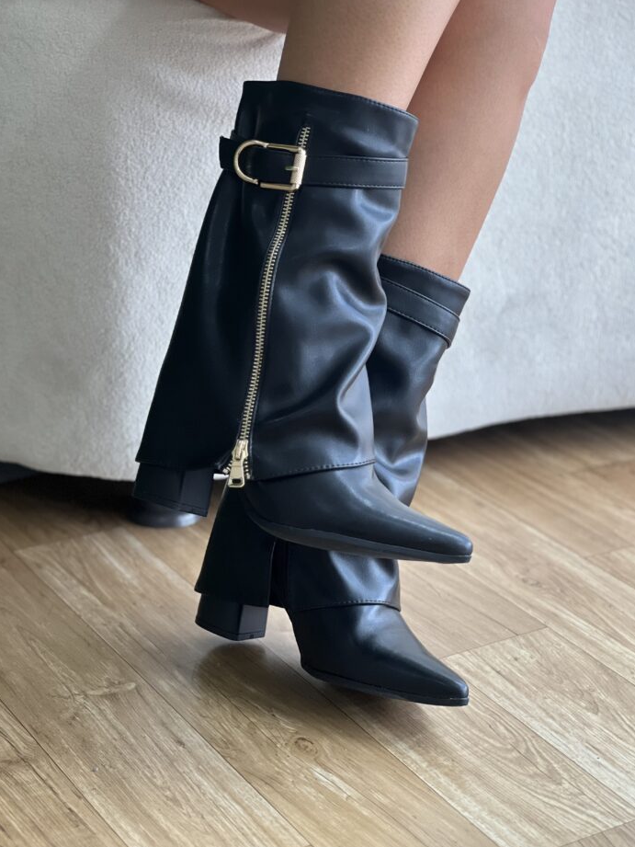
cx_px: 316
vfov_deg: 25.0
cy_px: 422
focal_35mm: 78
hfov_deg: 18.9
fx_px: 1907
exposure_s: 1/120
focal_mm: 9
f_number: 2.8
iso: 125
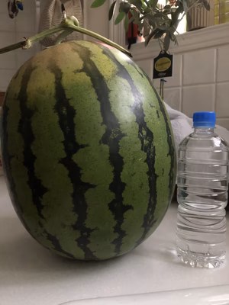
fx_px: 247
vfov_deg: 63.4
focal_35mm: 28
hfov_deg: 49.7
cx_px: 114
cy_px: 152
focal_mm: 3.99
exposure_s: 1/4
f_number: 1.8
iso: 125
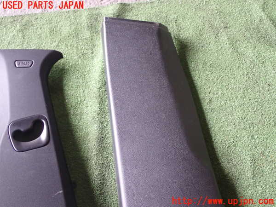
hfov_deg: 33.2
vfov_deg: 25.2
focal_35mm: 58
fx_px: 462
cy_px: 104
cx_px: 138
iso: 640
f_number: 3.5
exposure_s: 1/60
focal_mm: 10.35
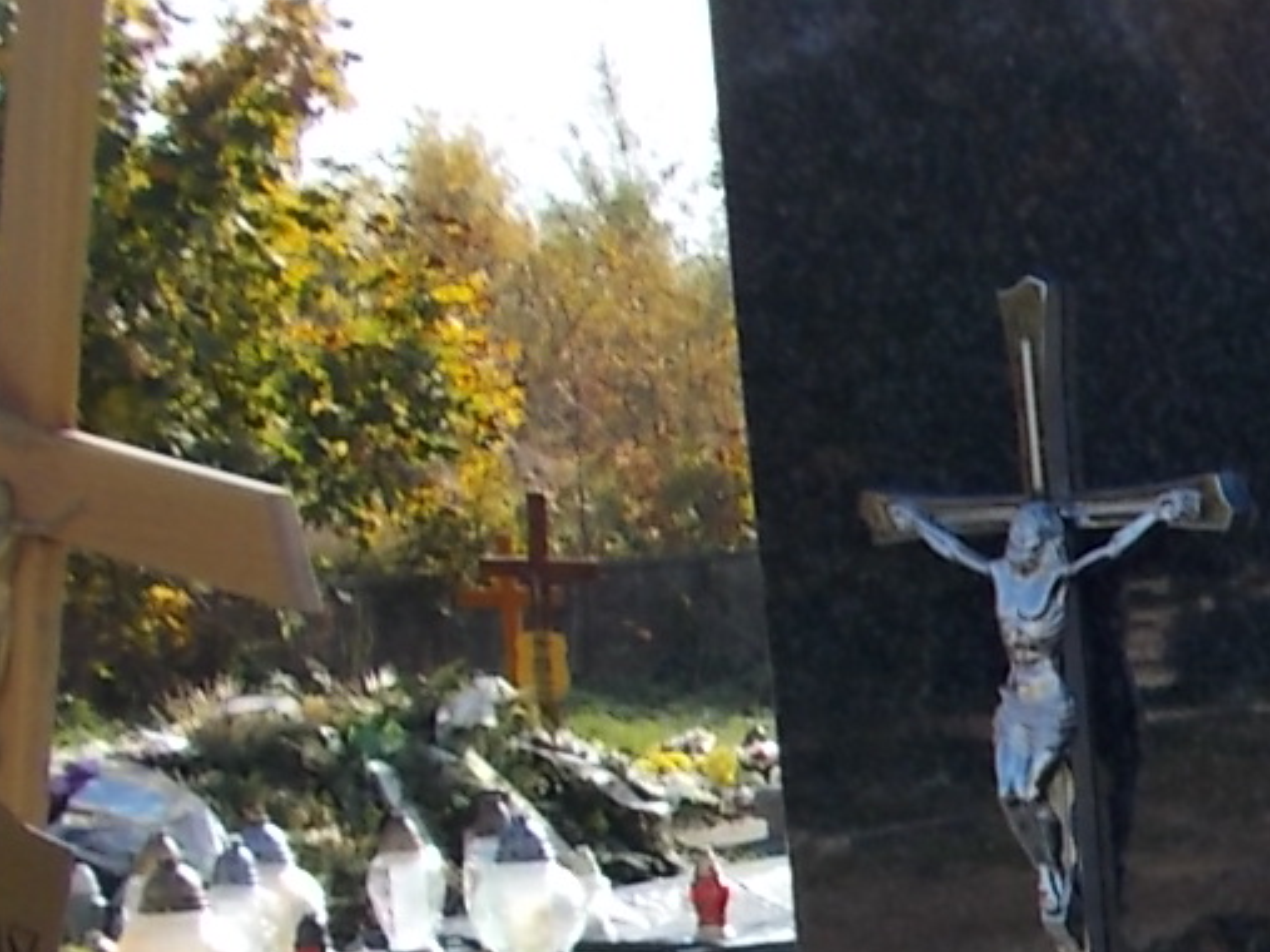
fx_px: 3008
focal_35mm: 82
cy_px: 987
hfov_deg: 20.4
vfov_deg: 17.5
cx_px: 1911
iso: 80
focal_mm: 4.6
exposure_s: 1/80
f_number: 8
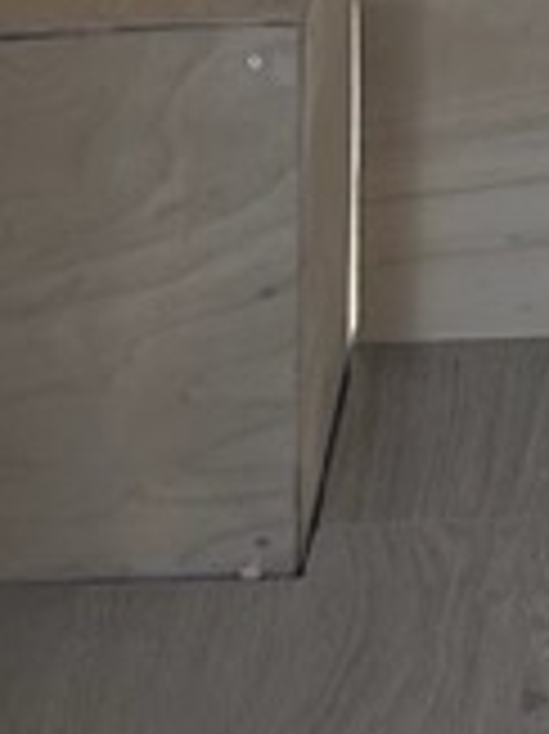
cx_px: 1359
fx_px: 4002
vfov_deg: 8.4
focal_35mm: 189
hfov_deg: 7.3
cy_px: -1608
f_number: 1.78
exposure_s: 1/417
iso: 80
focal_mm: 6.86
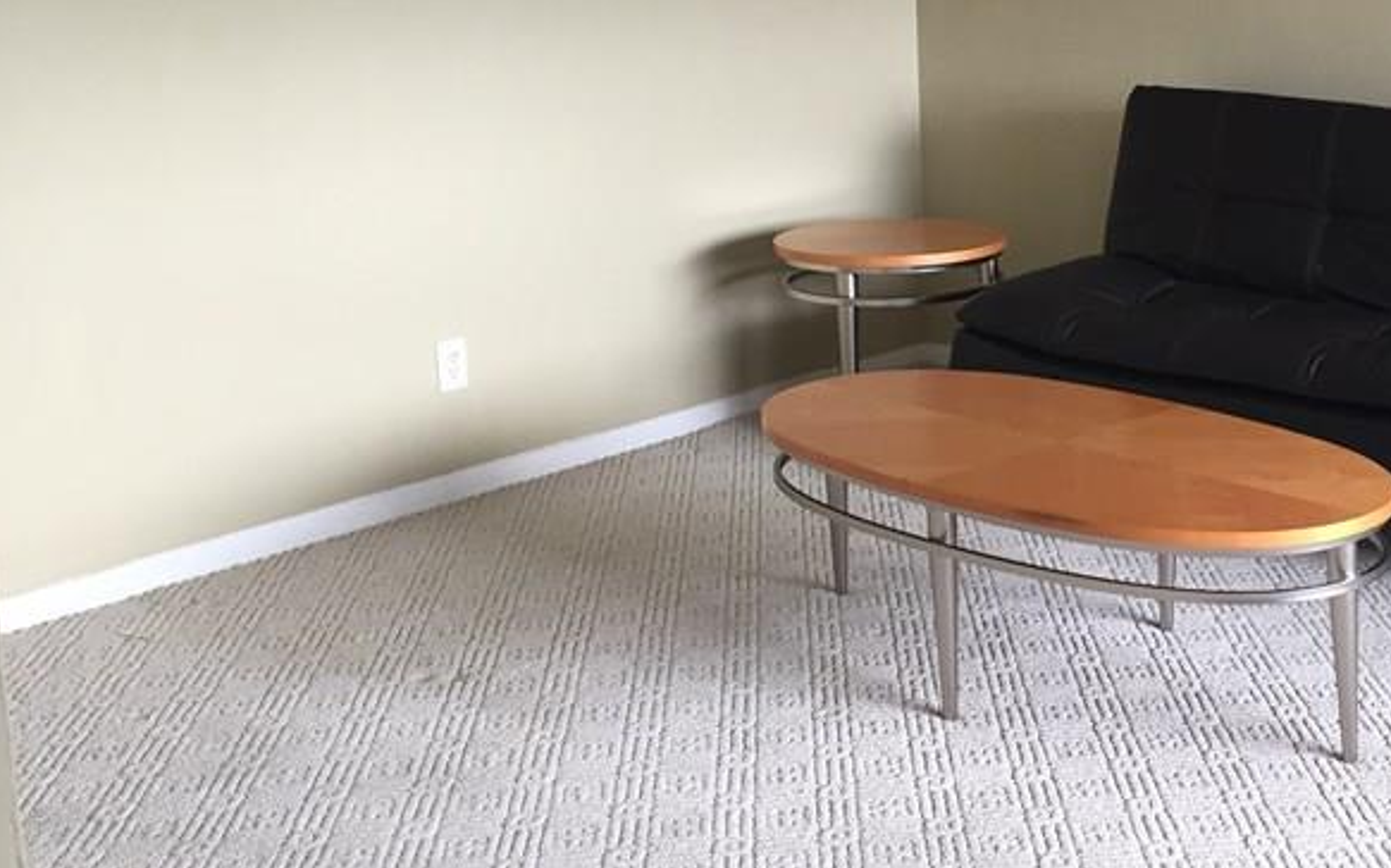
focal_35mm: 54
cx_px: 1193
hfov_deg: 35.8
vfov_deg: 23.8
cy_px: 284
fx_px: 2047
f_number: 2.2
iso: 50
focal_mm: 4.15
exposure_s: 1/33
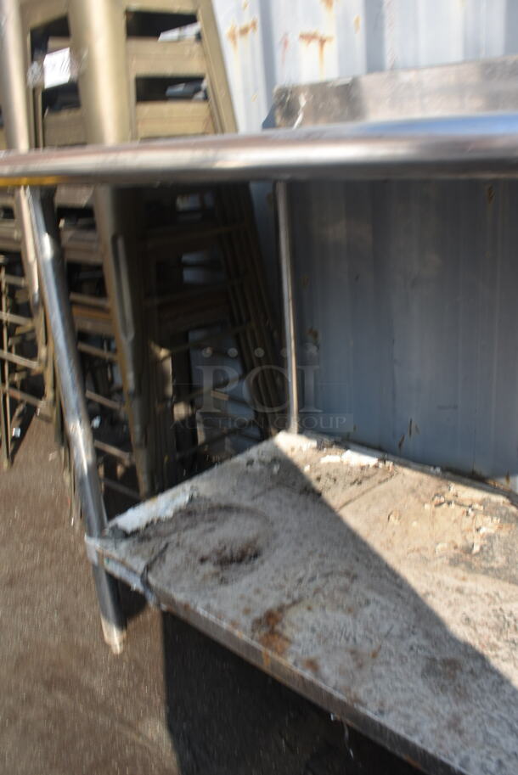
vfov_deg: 61.9
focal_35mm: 30
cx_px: 259
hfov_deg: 43.7
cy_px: 388
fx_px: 646
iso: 100
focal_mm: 20
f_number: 8
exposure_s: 1/100
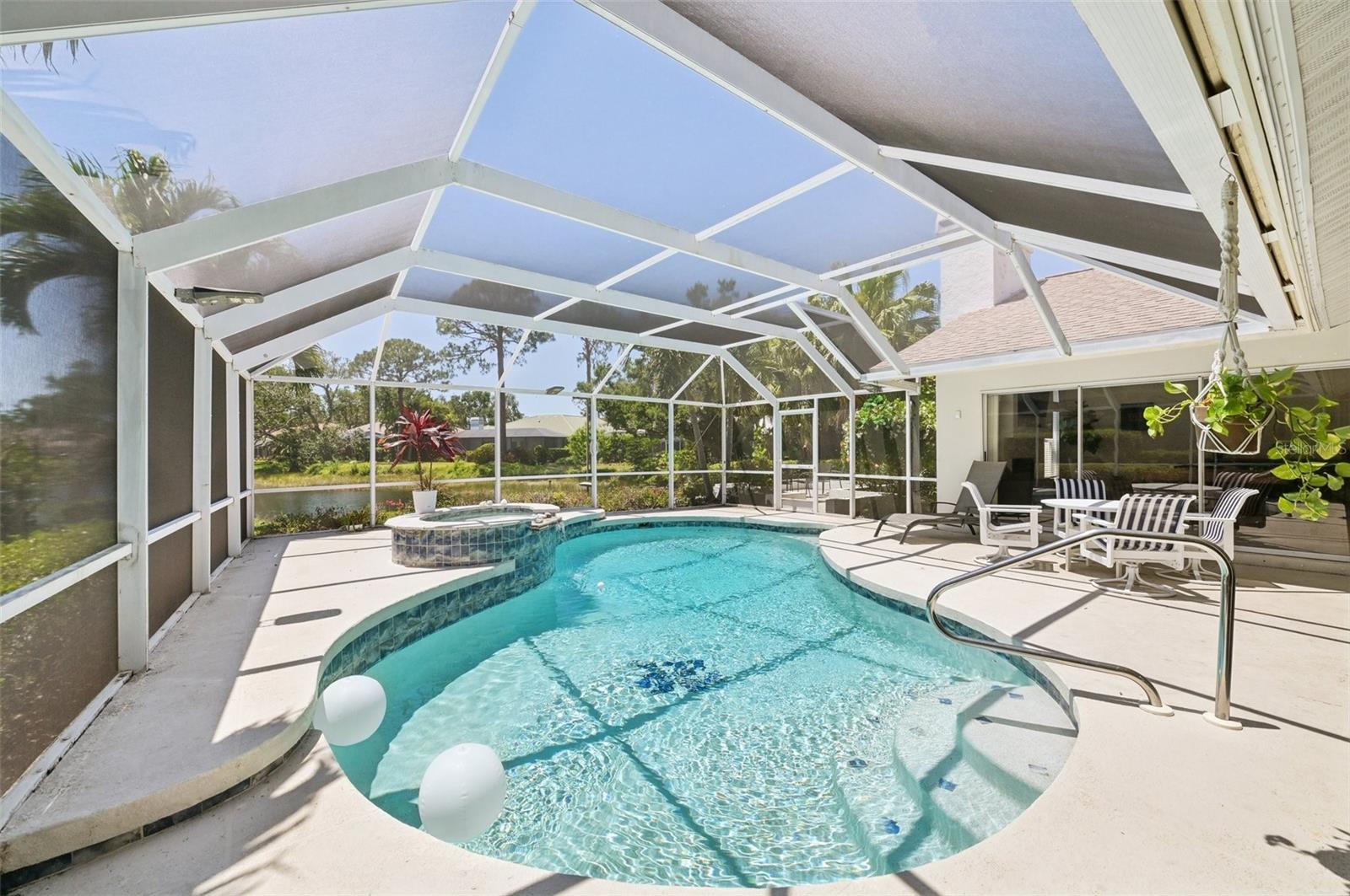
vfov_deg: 81.1
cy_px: 448
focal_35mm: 14
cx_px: 675
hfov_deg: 104.3
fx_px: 524
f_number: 8
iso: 400
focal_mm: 14
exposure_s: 1/1000
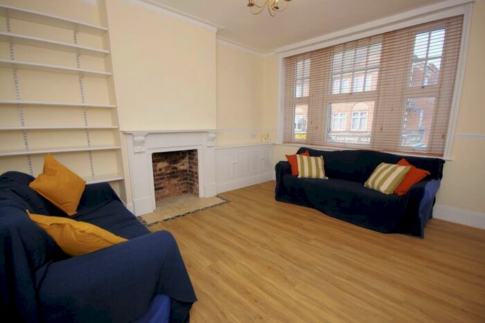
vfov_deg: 77.4
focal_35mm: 15
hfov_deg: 100.4
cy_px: 162
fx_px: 202
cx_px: 242
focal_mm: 10
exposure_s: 1/60
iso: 200
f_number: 5.6
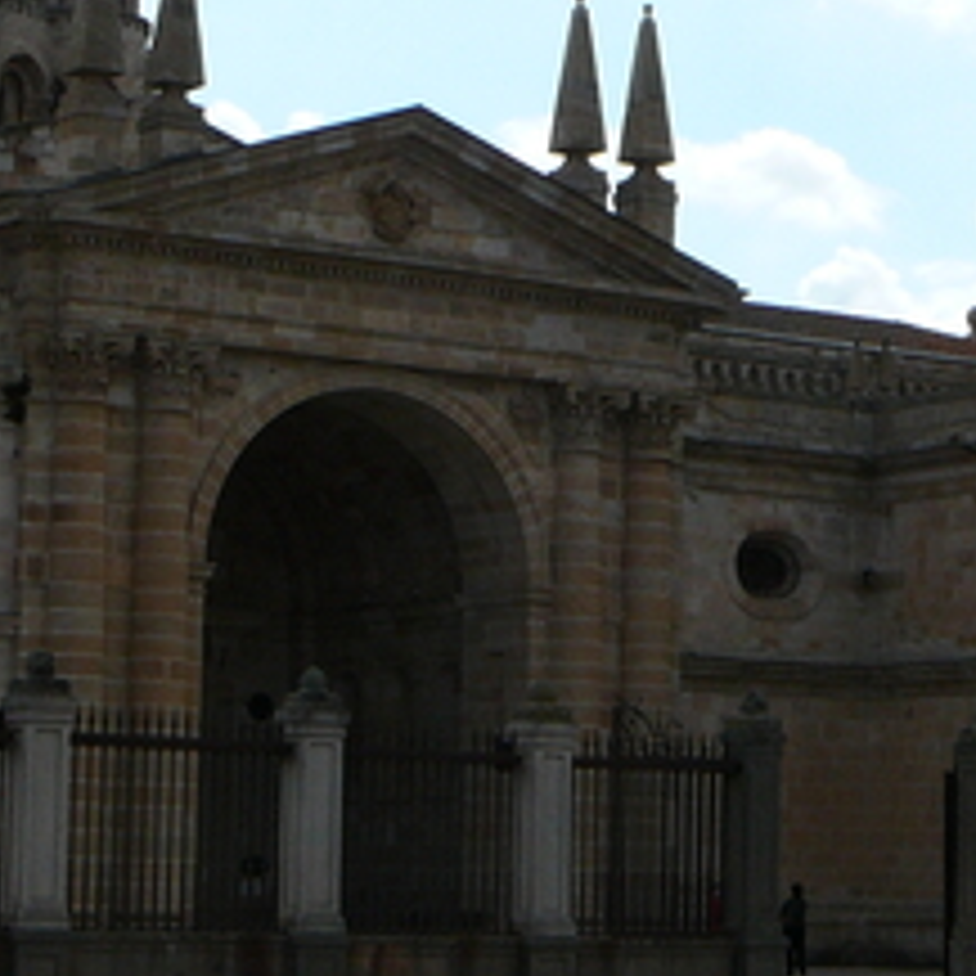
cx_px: 630
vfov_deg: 15.2
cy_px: 459
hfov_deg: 15.1
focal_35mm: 115
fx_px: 3668
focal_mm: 7
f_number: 5.6
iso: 80
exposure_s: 1/800
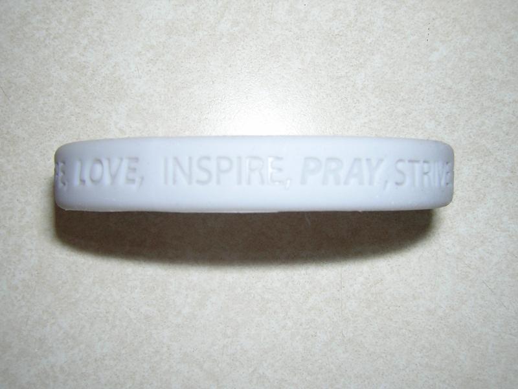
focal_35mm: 36
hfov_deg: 51.4
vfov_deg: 39.7
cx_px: 259
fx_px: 539
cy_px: 194
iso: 100
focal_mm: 4.7
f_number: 5.2
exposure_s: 1/60.1
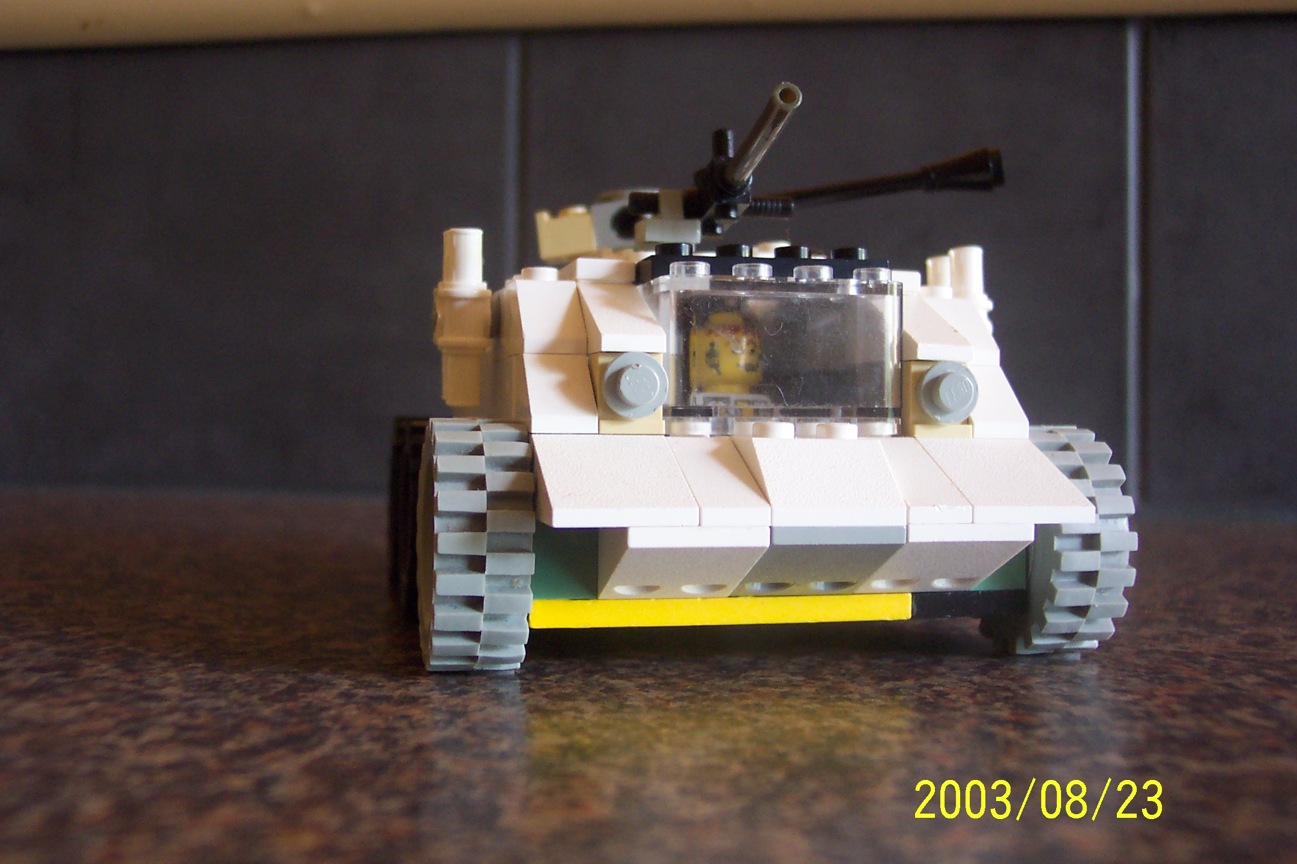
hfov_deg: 50.7
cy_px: 432
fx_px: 1369
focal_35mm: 38
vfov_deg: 35.1
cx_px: 648
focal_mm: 8
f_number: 2.8
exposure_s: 1/10
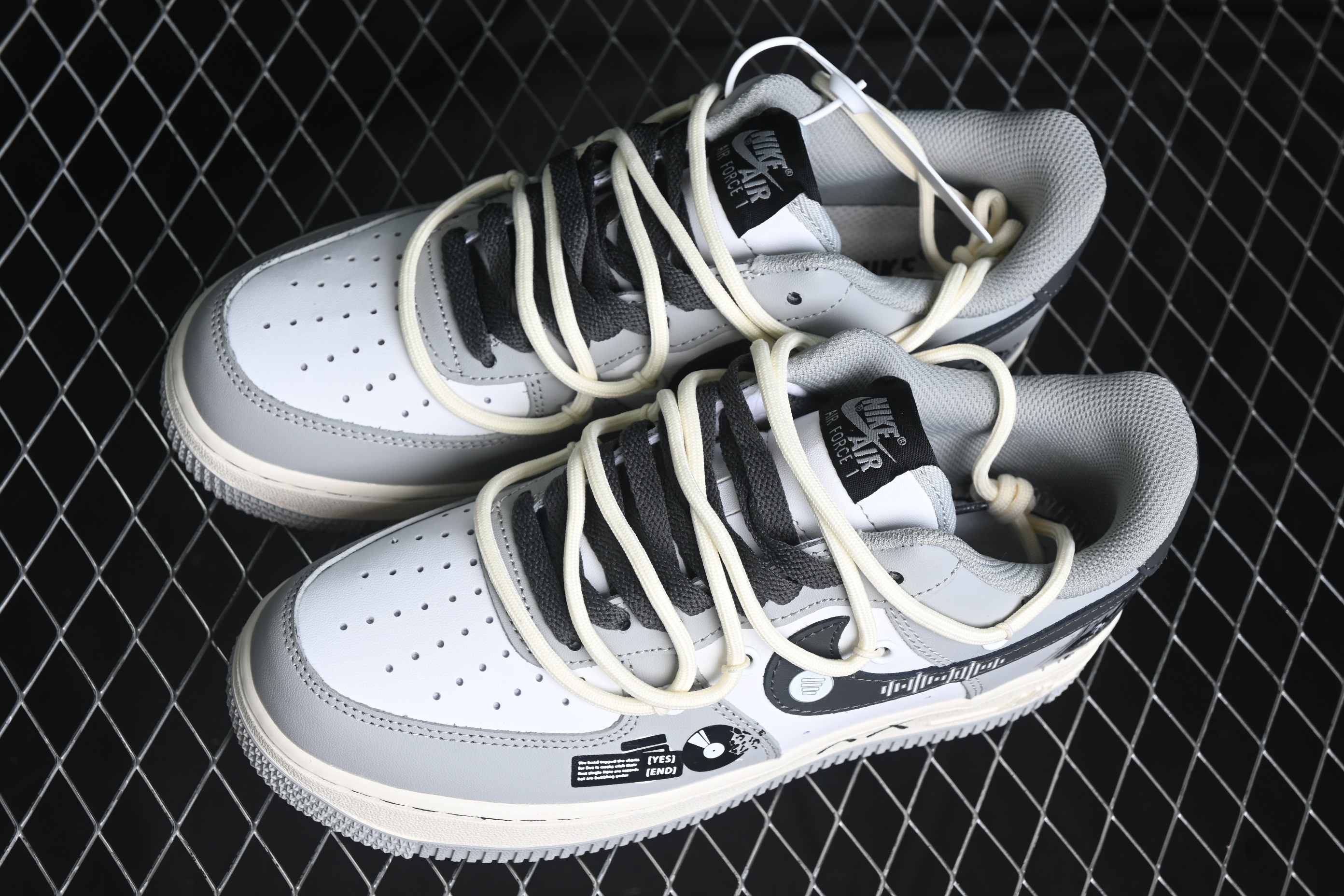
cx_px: 672
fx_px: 2800
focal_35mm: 75
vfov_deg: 18.2
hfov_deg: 27.0
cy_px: 448
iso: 160
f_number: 6.3
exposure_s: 1/60
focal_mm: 50
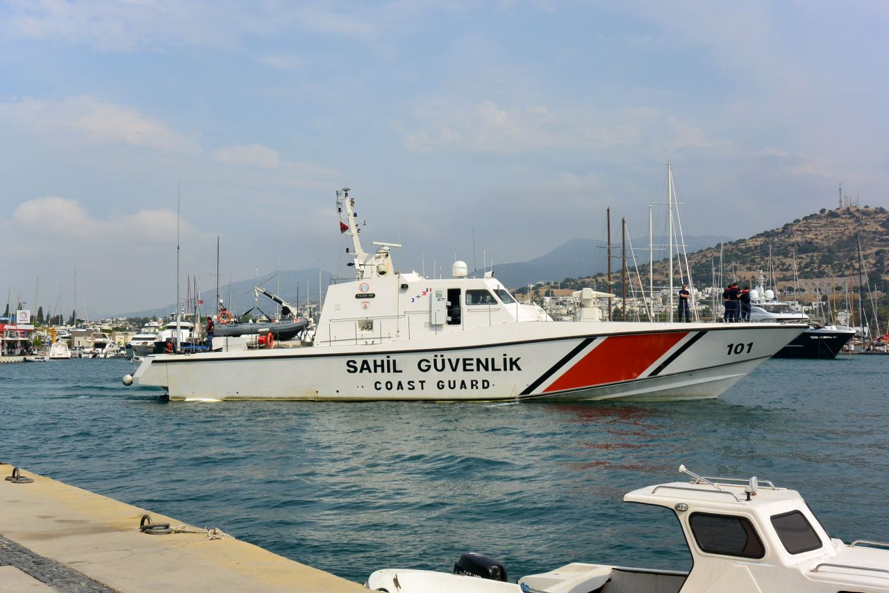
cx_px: 444
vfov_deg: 31.9
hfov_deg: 46.4
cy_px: 296
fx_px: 1037
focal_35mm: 42
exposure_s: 1/1250
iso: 160
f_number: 5
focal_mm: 15.7
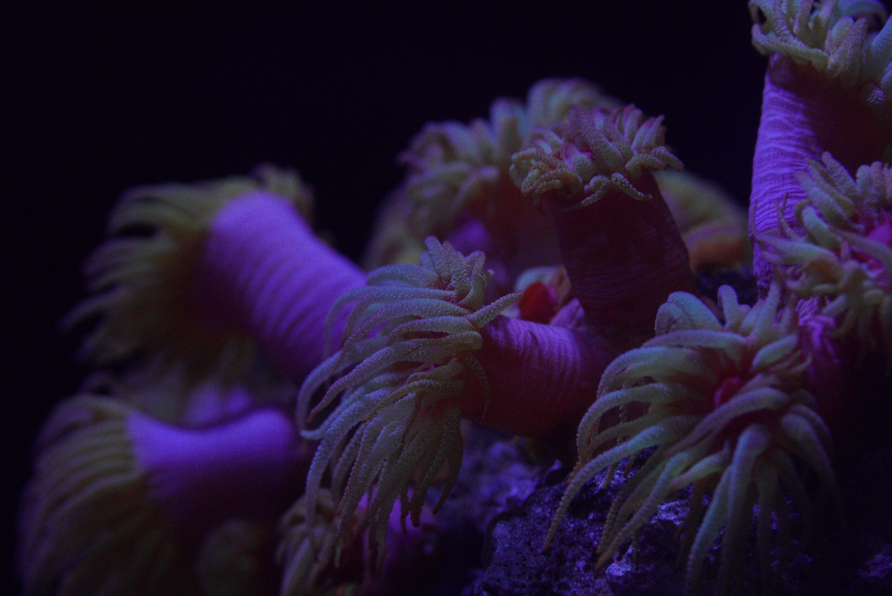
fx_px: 3347
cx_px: 446
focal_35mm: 135
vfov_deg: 10.2
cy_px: 298
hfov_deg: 15.2
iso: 4000
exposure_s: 1/80
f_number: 7.1
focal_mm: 90
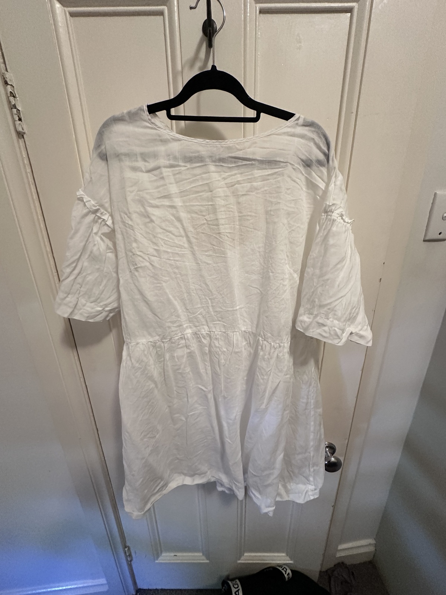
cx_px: 223
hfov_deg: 85.7
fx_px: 241
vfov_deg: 102.1
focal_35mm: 14
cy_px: 298
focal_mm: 2.22
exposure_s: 1/60
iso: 400
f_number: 2.2
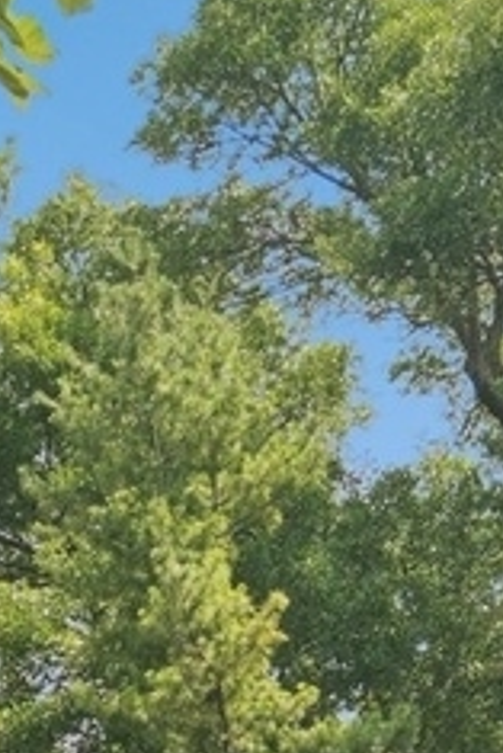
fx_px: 2595
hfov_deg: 10.9
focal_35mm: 124
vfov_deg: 13.7
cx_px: -61
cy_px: 1580
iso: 200
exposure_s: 1/125
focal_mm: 12
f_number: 8
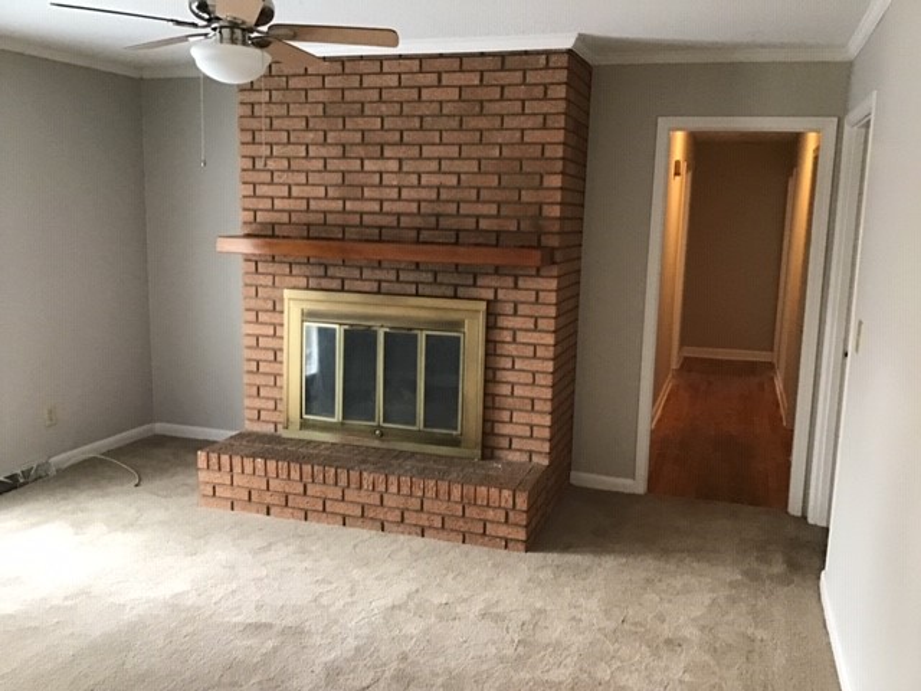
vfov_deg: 45.4
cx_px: 460
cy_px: 346
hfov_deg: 58.4
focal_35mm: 31
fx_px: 825
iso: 160
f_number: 2.4
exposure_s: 1/30
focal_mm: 3.3
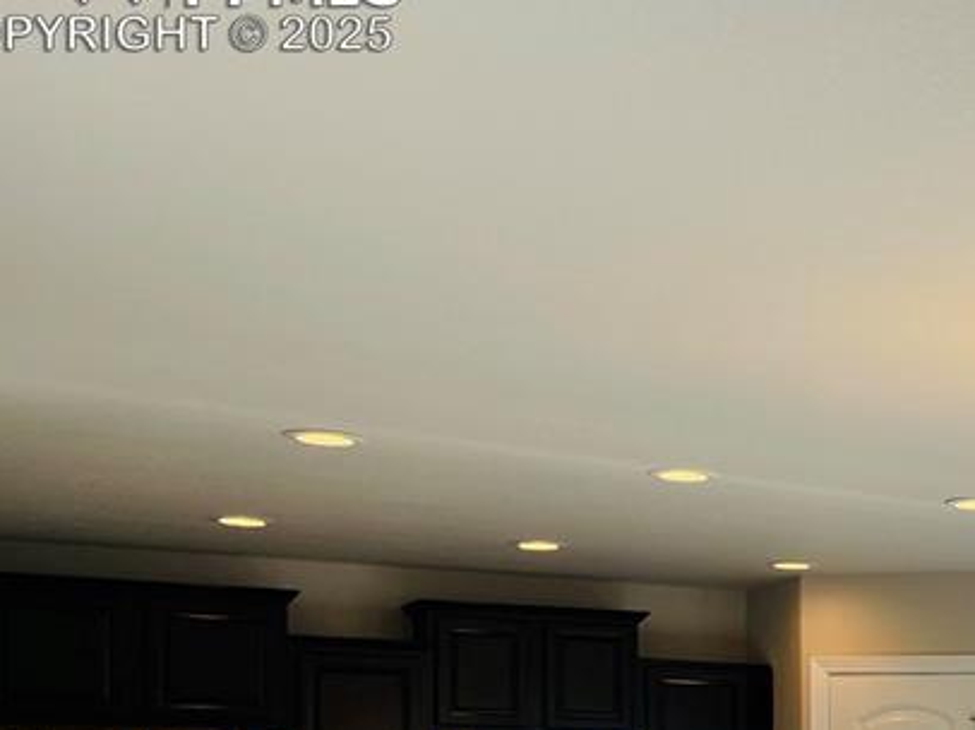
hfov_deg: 27.3
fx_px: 1773
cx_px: 1150
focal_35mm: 63
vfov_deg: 21.8
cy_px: 839
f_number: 1.6
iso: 32
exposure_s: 1/572
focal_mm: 5.1
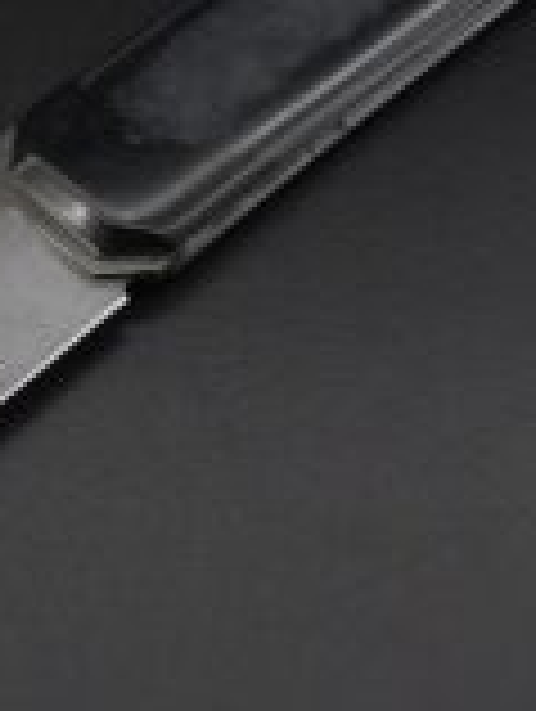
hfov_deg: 16.1
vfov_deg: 21.3
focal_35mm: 91
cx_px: 59
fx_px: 1874
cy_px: 176
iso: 400
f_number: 4
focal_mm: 6.5
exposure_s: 1/20
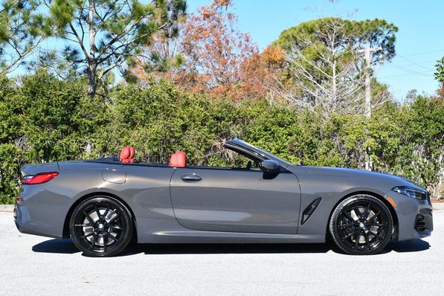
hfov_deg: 27.7
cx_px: 220
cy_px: 143
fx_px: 900
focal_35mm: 73
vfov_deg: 18.7
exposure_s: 1/250
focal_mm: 34
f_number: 8
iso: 125
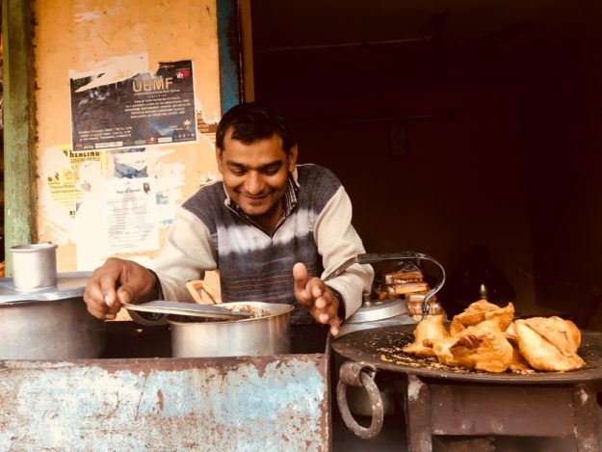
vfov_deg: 48.2
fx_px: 504
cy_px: 226
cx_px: 301
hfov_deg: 61.7
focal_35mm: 29
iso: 32
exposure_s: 1/33
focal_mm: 4.15
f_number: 2.2
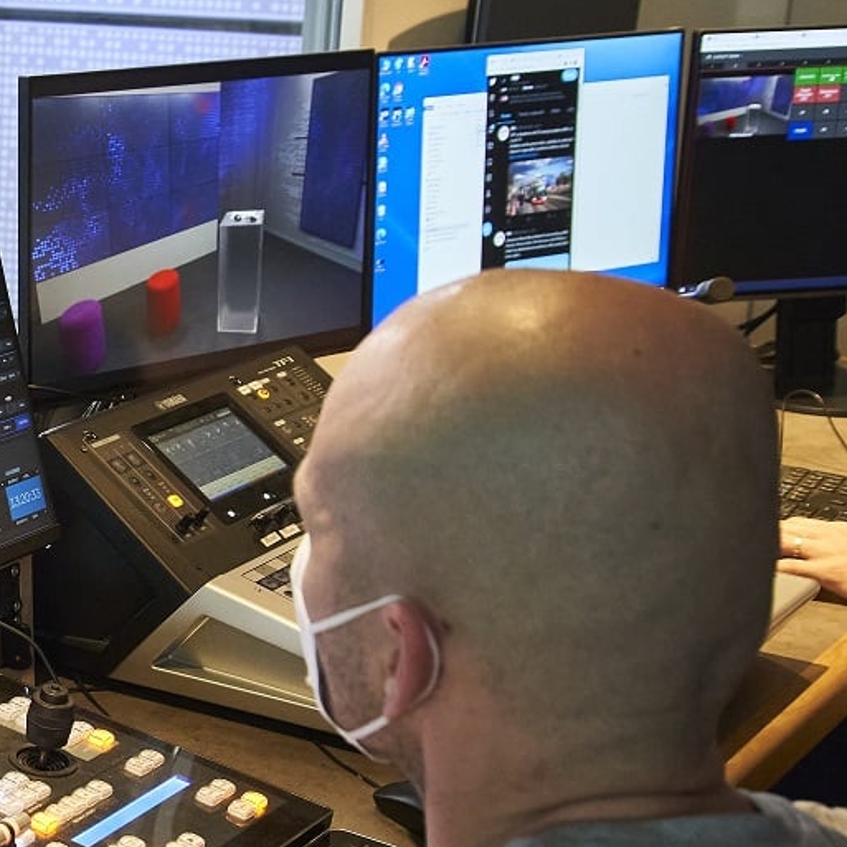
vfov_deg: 19.9
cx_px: -277
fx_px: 2408
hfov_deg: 18.5
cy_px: 497
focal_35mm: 87
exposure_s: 1/125
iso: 4000
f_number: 5.6
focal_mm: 35
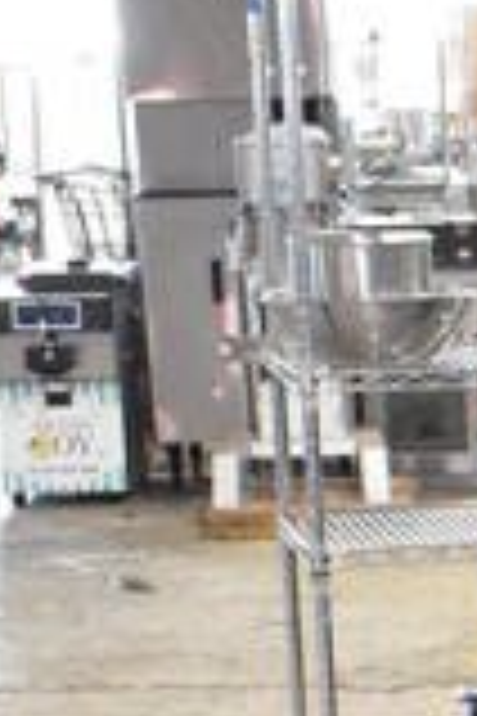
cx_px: 1188
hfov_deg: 8.1
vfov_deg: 12.7
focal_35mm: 155
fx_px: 3080
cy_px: 1015
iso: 3200
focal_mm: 18
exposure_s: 1/125
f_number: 3.5
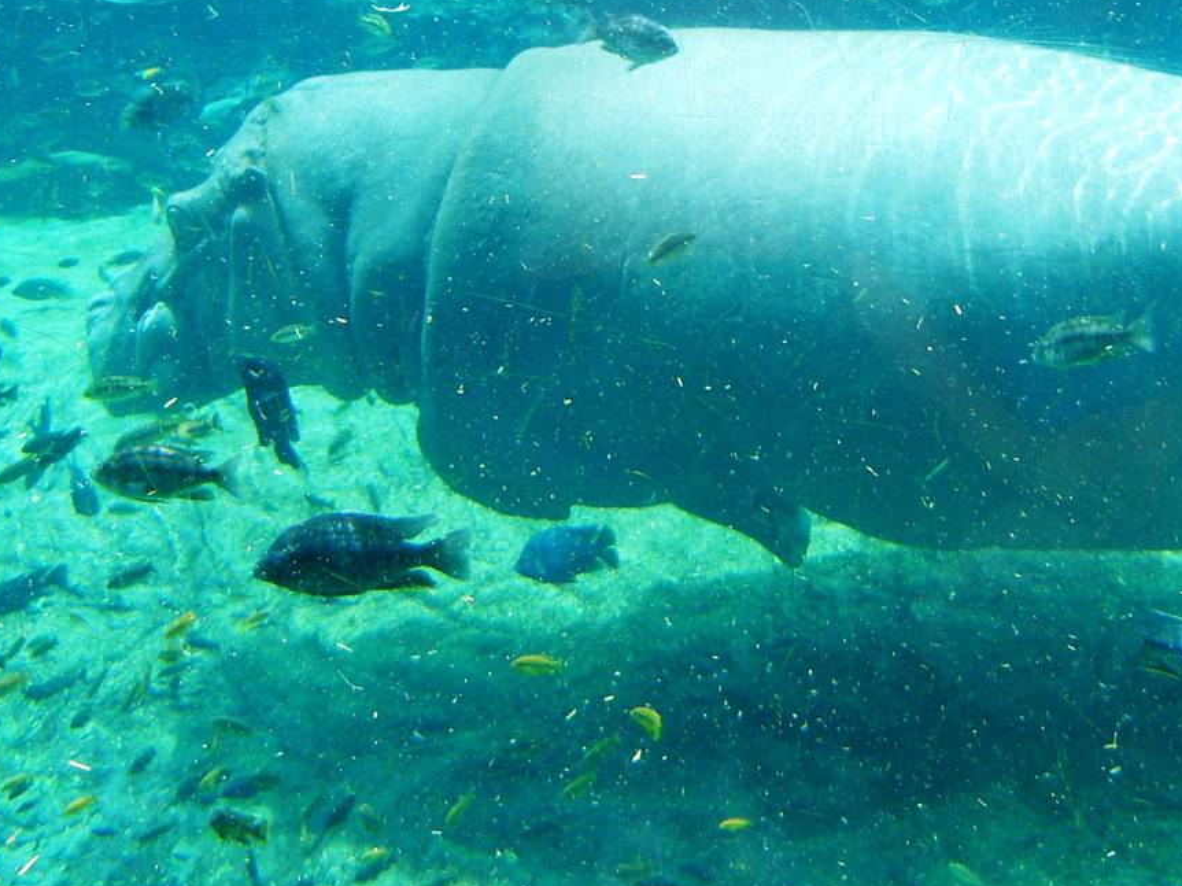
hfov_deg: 29.7
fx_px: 2219
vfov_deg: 22.5
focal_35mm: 65
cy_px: 343
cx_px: 772
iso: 50
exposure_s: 1/90
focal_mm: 7.4
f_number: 2.8
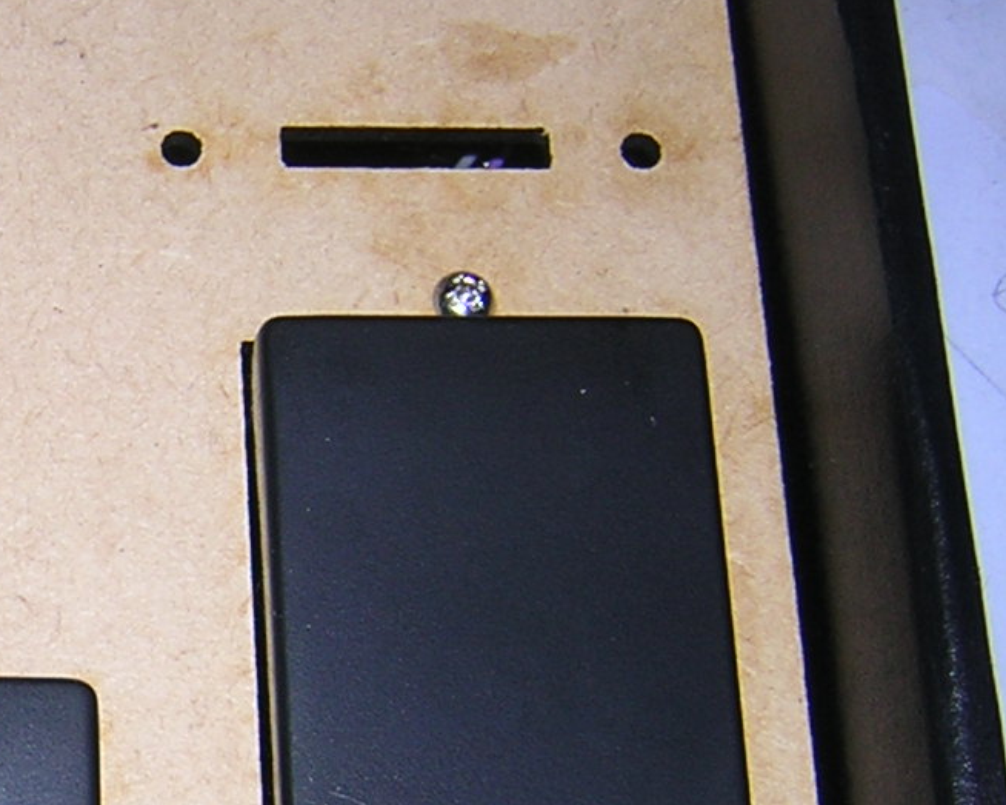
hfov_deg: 21.1
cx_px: -120
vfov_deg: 17.8
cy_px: 573
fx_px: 2560
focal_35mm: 86
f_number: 2.6
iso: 100
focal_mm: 4.7
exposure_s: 1/60.1
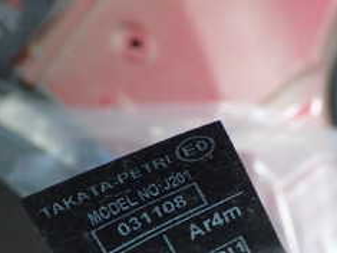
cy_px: 231
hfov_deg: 16.4
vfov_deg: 12.2
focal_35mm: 120
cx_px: 196
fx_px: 1168
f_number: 3.1
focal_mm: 8.4
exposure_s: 1/50
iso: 800
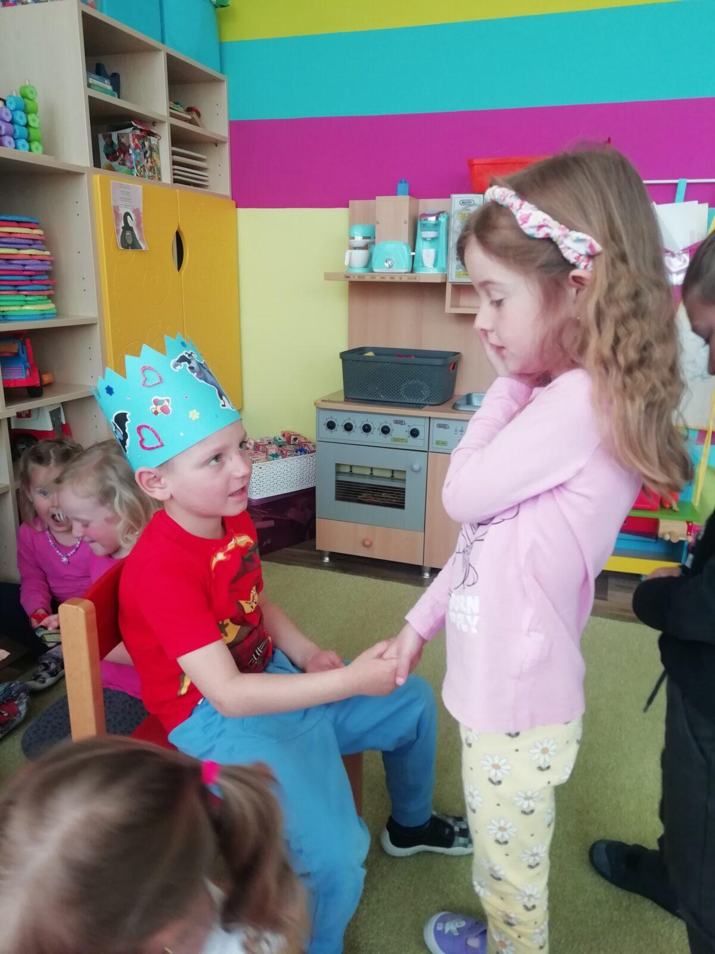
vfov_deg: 67.3
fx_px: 716
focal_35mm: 26
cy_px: 477
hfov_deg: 53.1
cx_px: 358
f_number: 2.2
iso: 80
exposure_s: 1/50
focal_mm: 3.46
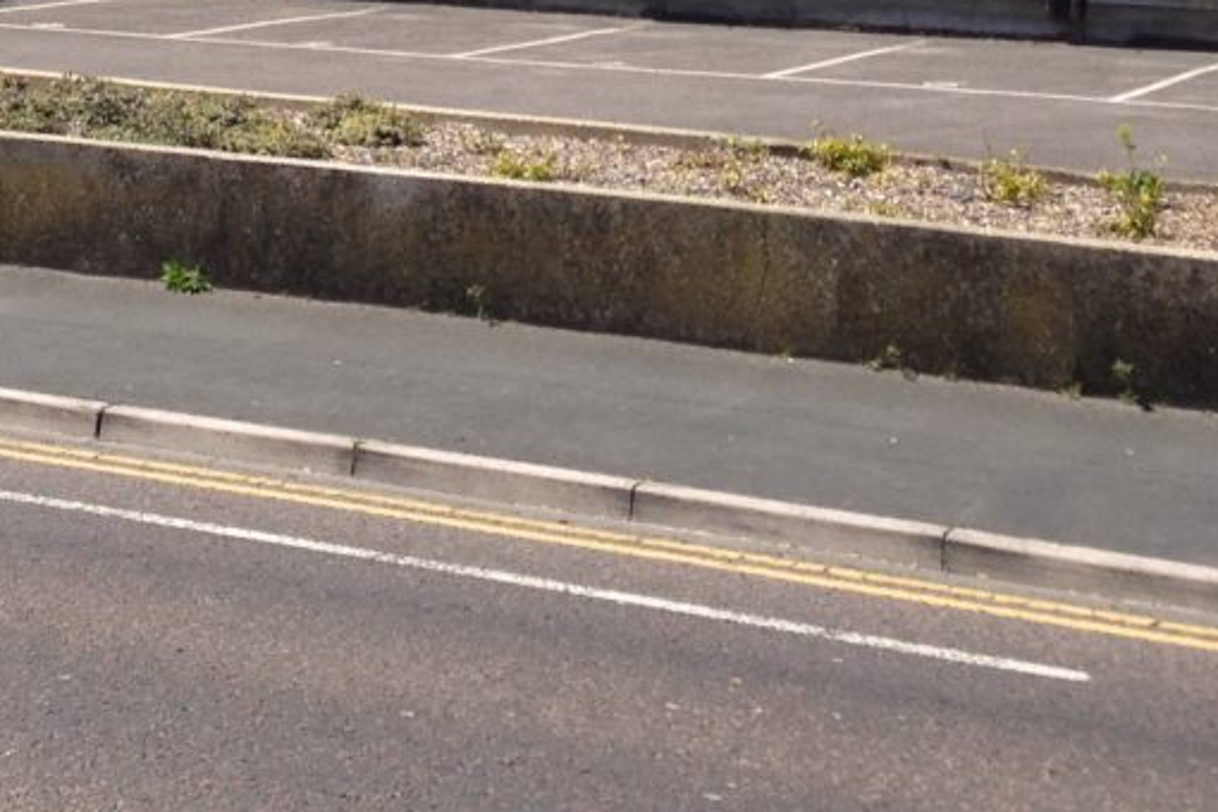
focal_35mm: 97
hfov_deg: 20.7
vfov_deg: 13.3
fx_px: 3282
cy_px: -418
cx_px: 155
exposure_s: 1/1106
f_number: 2.4
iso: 50
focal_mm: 4.13
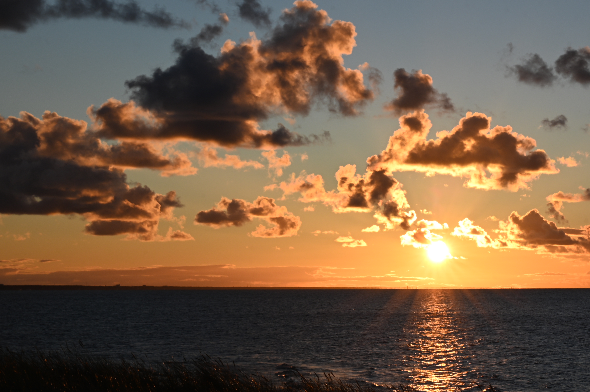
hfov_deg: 21.7
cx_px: 436
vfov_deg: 14.7
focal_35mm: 93
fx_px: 1523
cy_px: 238
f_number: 16
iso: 100
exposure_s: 1/125
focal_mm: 55
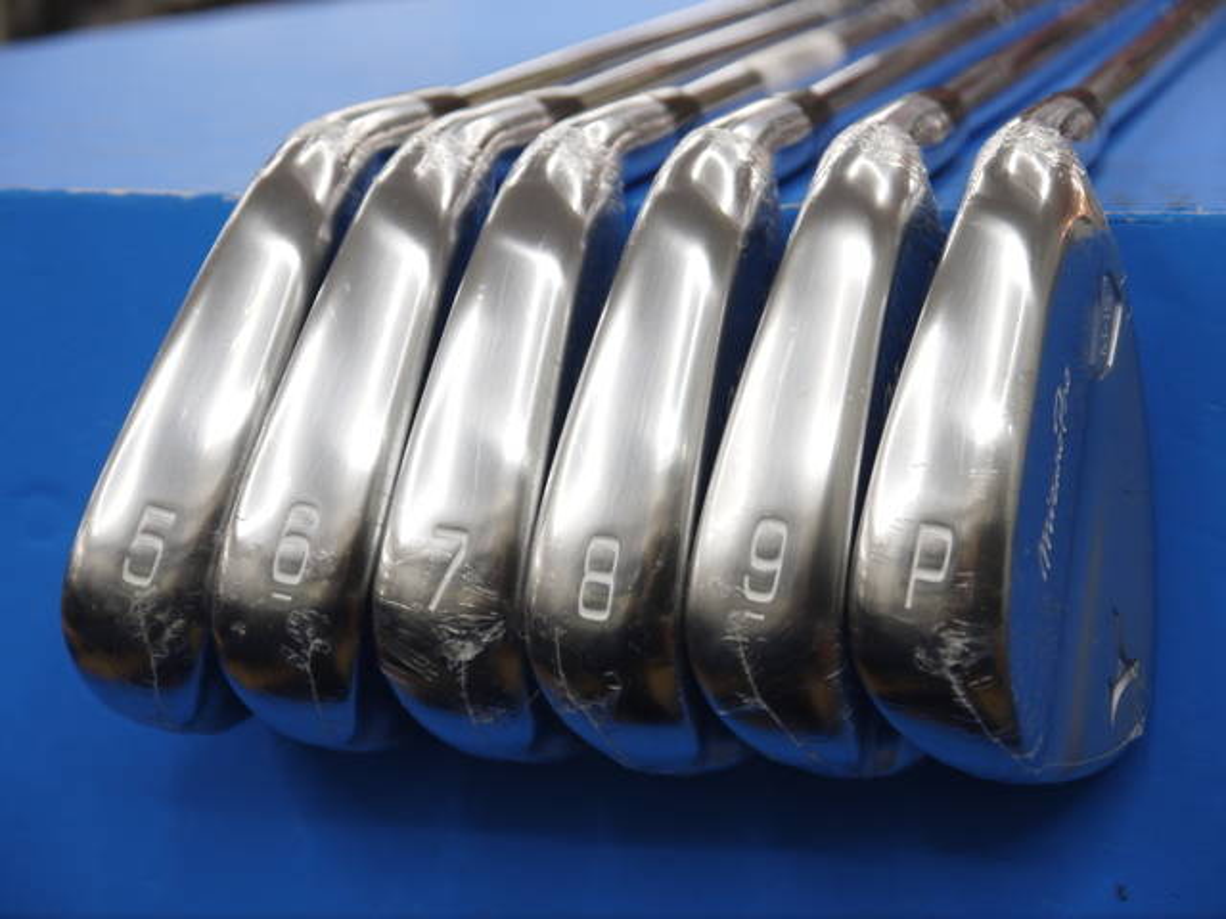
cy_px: 460
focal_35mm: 84
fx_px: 2975
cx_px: 613
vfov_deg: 17.6
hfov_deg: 23.3
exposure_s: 1/80
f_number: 5.6
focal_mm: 42
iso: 320
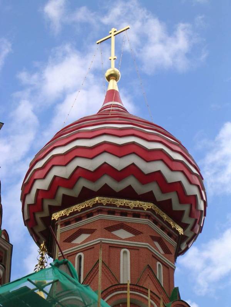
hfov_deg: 12.9
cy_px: 154
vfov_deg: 17.1
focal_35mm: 115
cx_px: 116
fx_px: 1022
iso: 100
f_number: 4.9
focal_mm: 17.4
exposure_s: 1/235
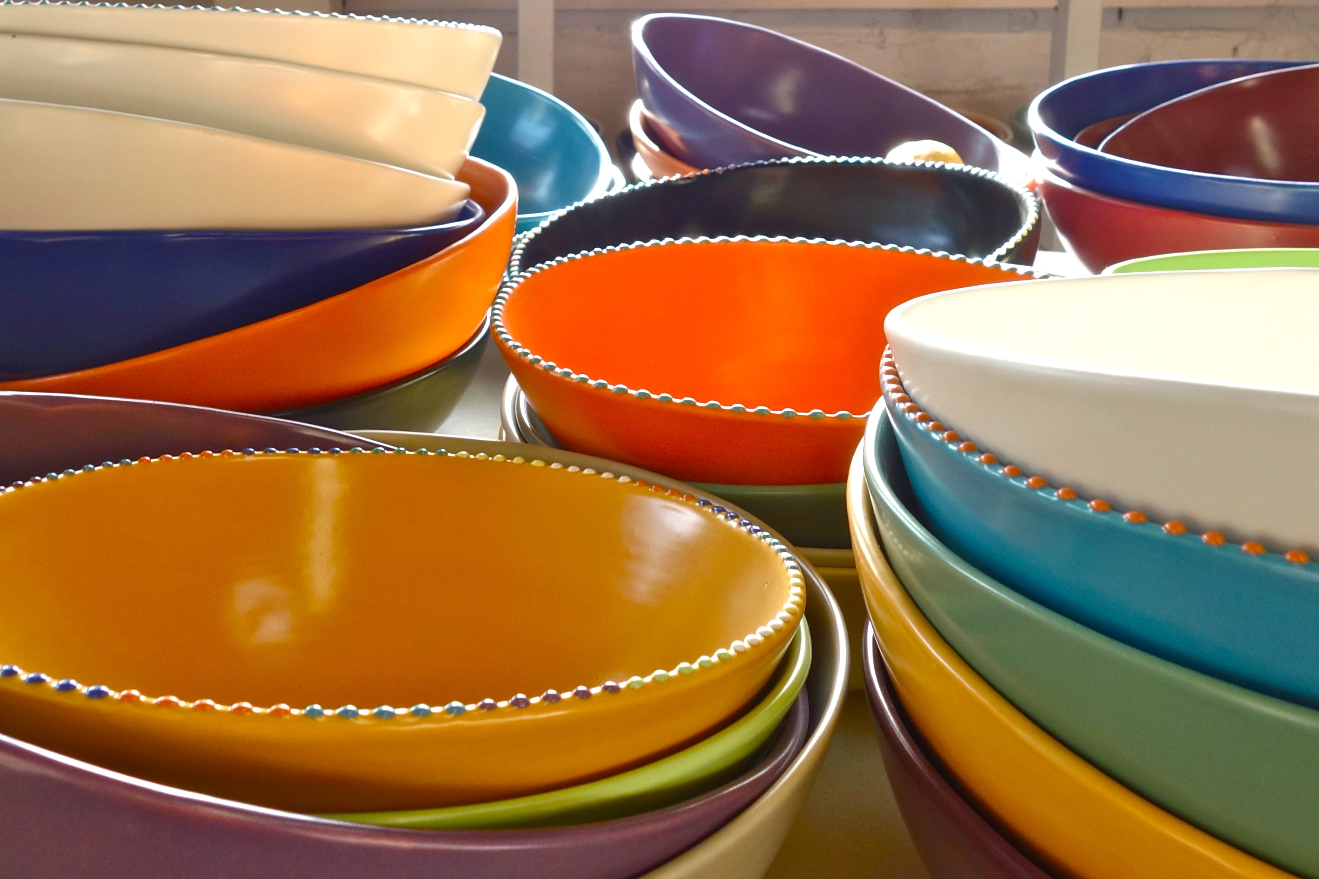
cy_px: 203
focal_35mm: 49
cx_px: 579
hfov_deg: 40.3
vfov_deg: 27.1
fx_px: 1795
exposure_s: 1/50
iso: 125
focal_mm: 10.4
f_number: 5.6
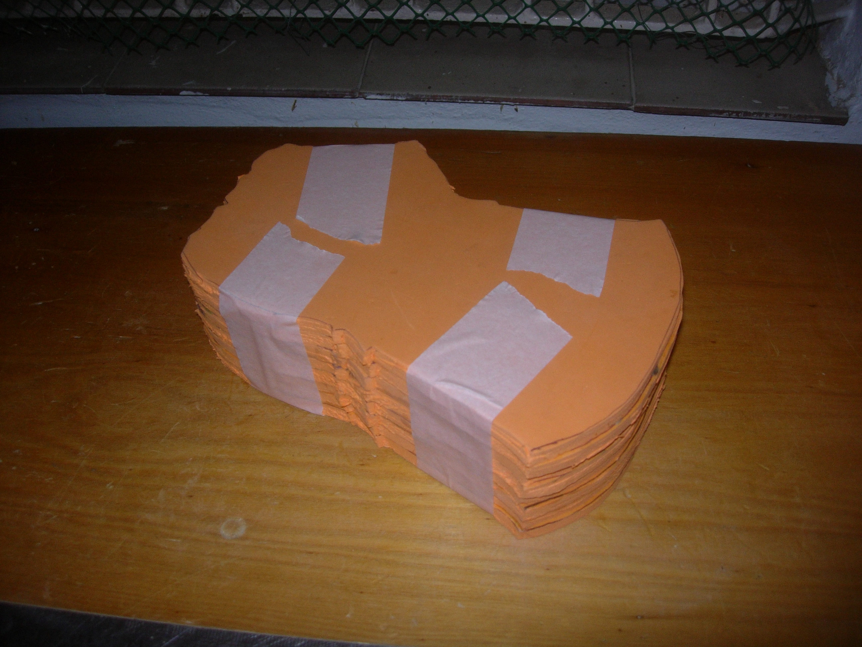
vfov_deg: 37.7
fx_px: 946
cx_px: 431
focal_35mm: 38
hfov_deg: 49.0
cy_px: 324
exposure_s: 1/64
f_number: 2.8
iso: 79
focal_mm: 7.8
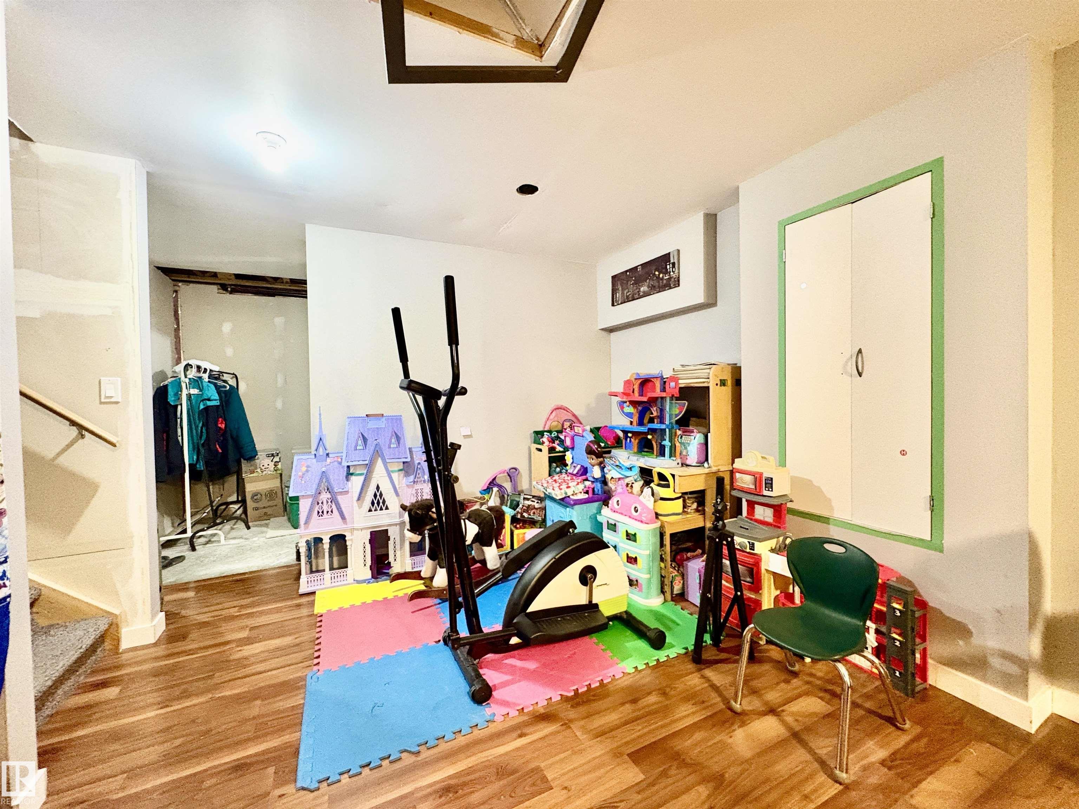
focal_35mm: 14
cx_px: 540
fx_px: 436
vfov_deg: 85.7
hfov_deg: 102.1
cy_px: 404
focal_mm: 2.22
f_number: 2.2
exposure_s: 1/40
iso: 800
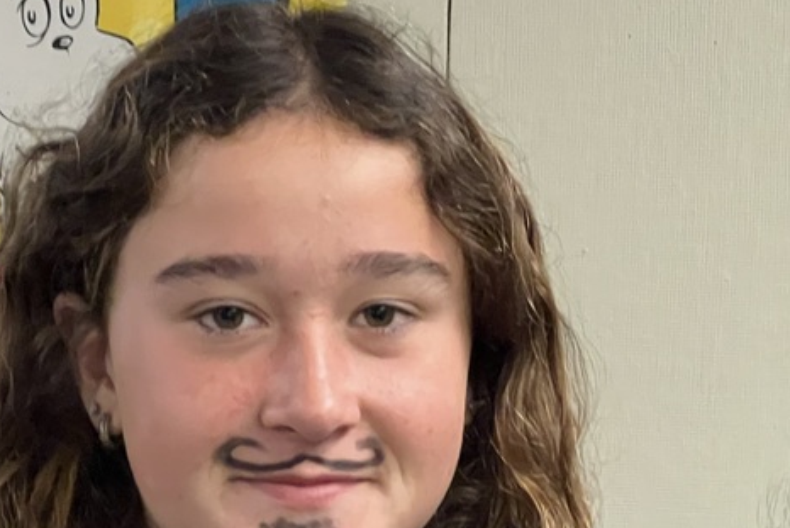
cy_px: 623
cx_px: 710
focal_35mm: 176
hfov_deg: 11.6
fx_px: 3863
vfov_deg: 7.7
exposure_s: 1/60
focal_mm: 9
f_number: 2.8
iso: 500
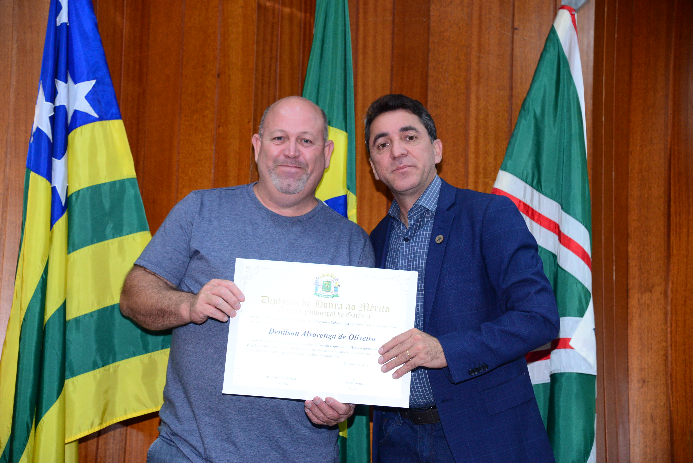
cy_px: 232
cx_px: 346
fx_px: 1348
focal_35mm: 70
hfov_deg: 28.8
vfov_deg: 19.5
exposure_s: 1/125
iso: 2500
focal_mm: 70
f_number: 5
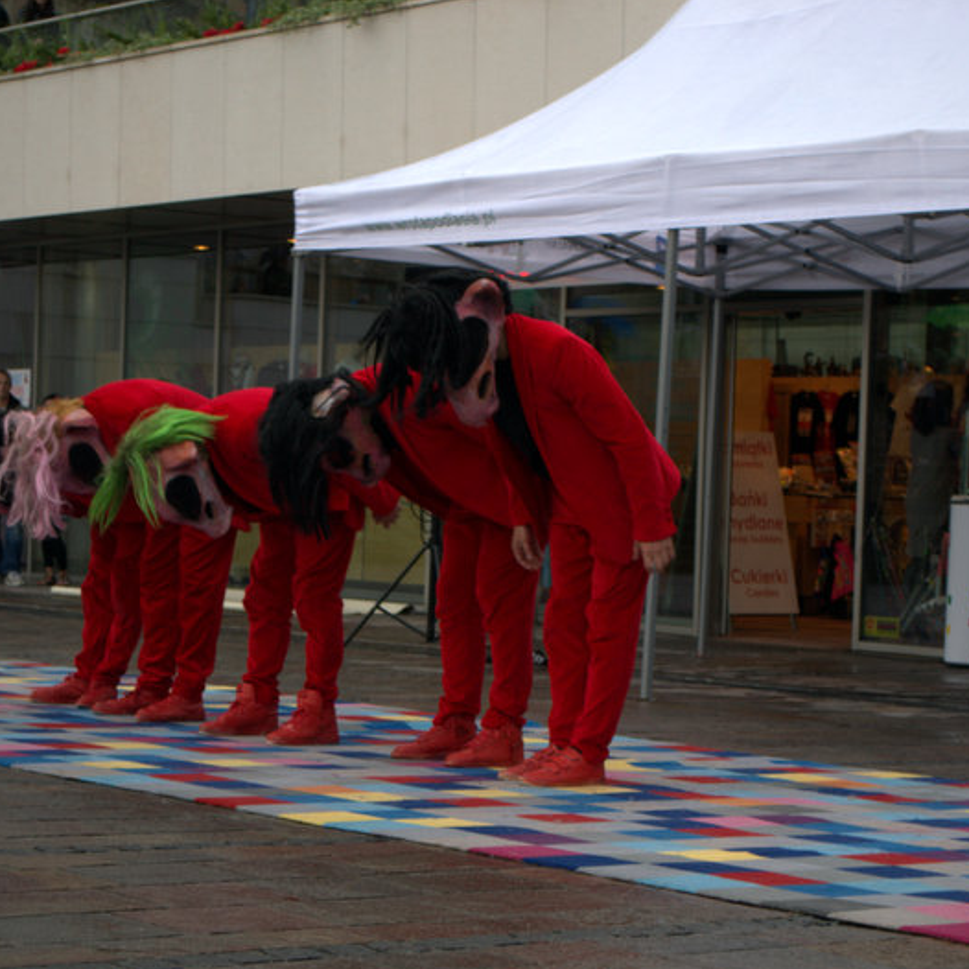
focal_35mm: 93
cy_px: 484
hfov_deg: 18.7
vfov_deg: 18.7
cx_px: 553
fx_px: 2945
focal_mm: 48
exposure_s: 1/40
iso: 400
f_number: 5.6
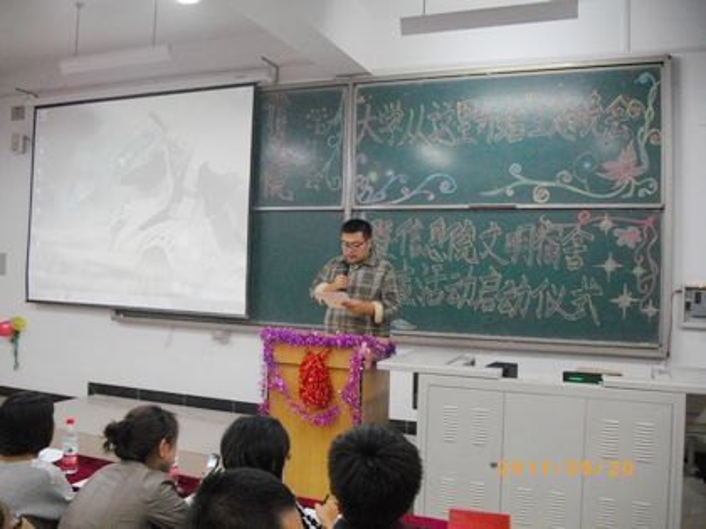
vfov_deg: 45.4
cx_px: 353
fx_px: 632
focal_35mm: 31
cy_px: 264
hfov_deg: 58.4
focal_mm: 5.7
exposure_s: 1/50
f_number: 2.9
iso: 544
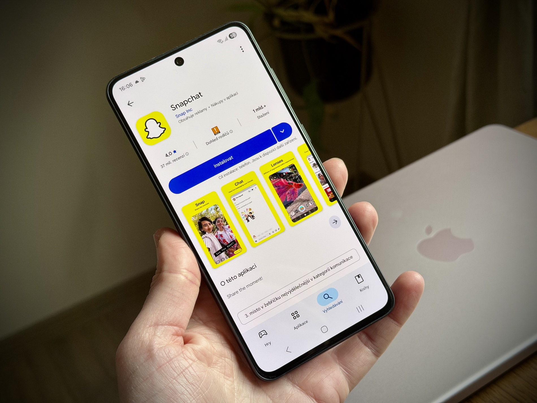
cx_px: 268
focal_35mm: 48
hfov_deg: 39.7
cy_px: 202
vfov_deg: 30.3
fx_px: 745
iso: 64
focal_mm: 6.76
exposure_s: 1/60
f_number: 1.78
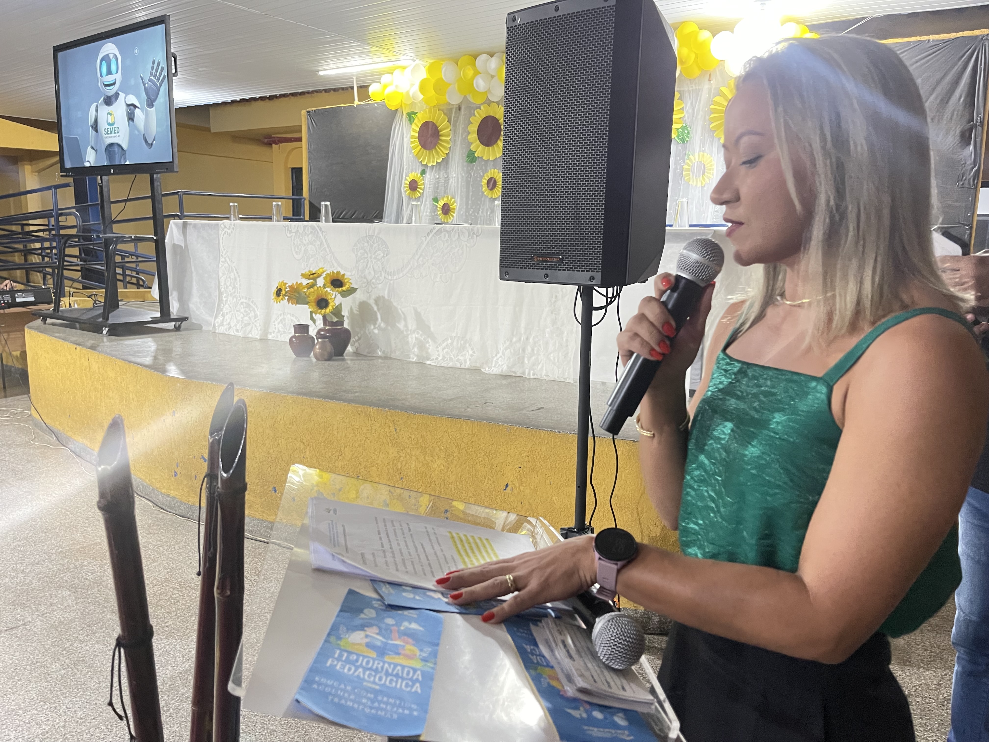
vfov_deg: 54.9
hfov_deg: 69.4
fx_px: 714
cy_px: 371
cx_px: 494
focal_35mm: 25
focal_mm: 5.1
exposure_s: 1/30
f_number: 1.6
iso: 640
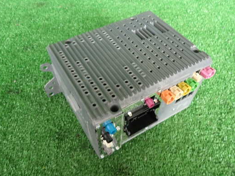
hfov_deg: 61.6
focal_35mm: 29
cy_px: 89
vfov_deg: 48.2
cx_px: 116
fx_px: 197
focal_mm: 4.5
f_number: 2
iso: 200
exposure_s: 1/40
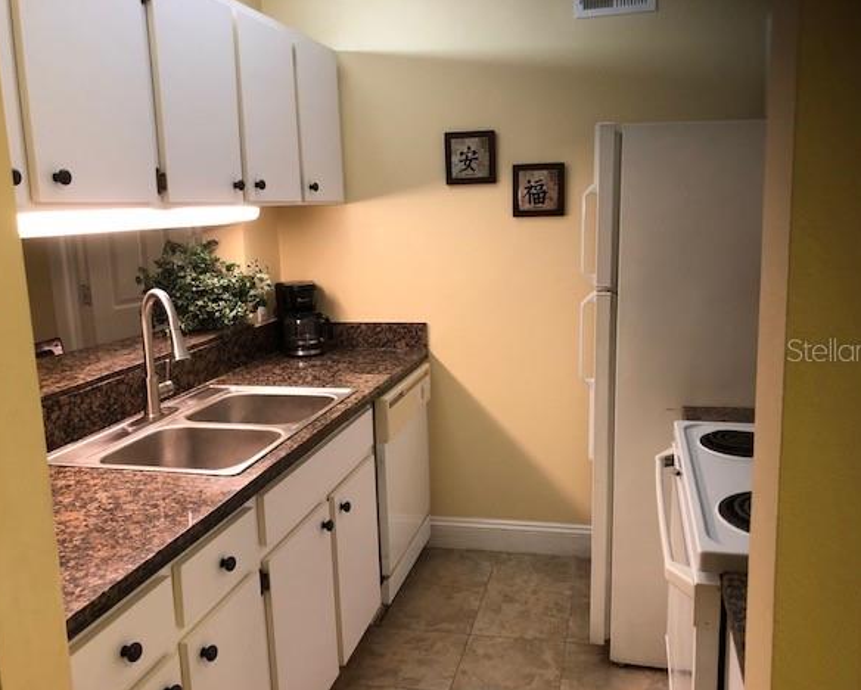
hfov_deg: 57.1
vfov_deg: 47.2
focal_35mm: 31
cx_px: 454
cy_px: 349
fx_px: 790
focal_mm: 3.99
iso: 40
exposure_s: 1/15
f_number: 1.8
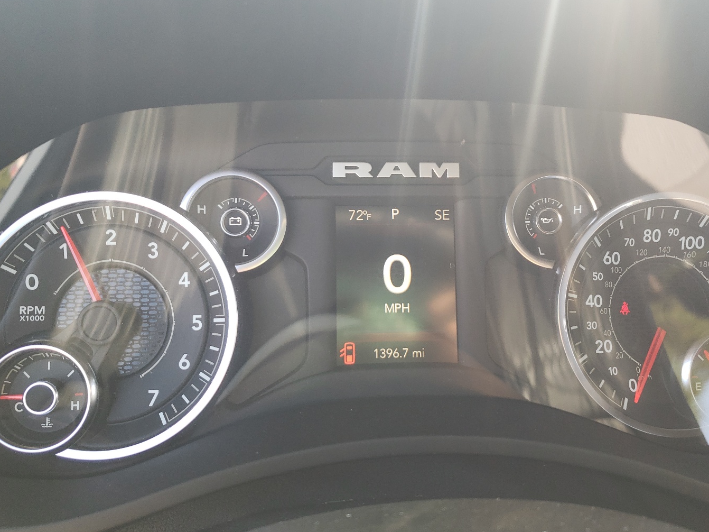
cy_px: 244
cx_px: 403
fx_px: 635
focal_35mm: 31
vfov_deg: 45.4
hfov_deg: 58.1
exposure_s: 1/143
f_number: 1.5
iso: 50
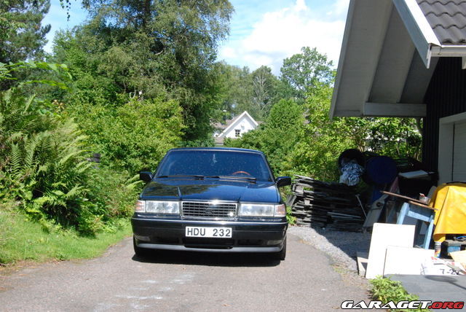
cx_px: 233
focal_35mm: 46
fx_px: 602
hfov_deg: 42.3
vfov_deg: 29.0
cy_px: 156
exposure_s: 1/800
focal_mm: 31
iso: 1250
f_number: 14
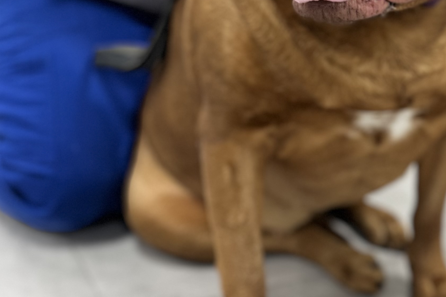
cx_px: 342
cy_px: 78
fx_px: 805
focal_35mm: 65
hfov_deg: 30.4
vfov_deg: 20.8
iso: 125
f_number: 1.6
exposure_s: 1/60
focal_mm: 5.1
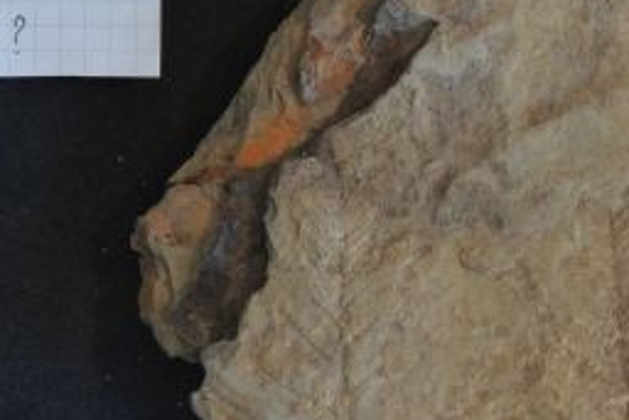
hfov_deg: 11.3
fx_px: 3182
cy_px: 248
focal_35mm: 182
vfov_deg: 7.6
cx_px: 393
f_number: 3.9
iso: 400
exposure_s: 1/30
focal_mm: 12.4
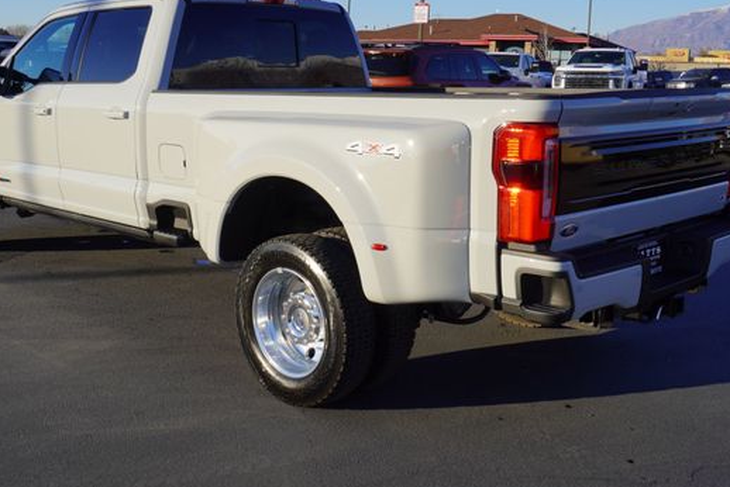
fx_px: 865
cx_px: 327
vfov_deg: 31.4
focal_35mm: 43
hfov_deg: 45.7
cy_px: 201
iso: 100
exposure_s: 1/125
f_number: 10
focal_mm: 23
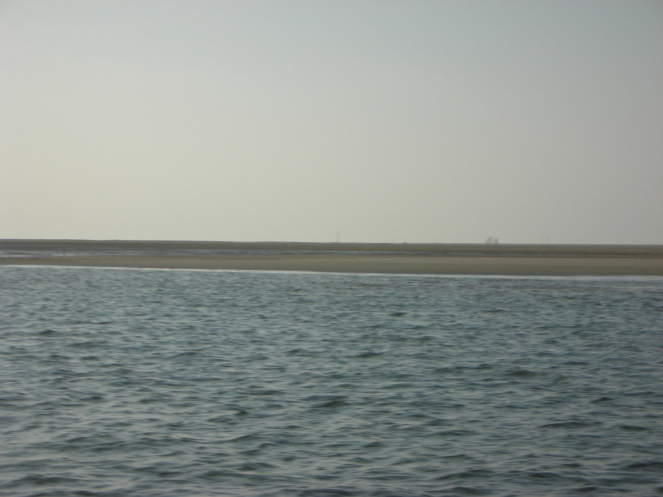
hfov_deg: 18.7
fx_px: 2011
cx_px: 332
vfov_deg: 14.1
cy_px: 248
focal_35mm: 105
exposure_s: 1/77.5
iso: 50
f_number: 15.1
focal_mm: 17.4
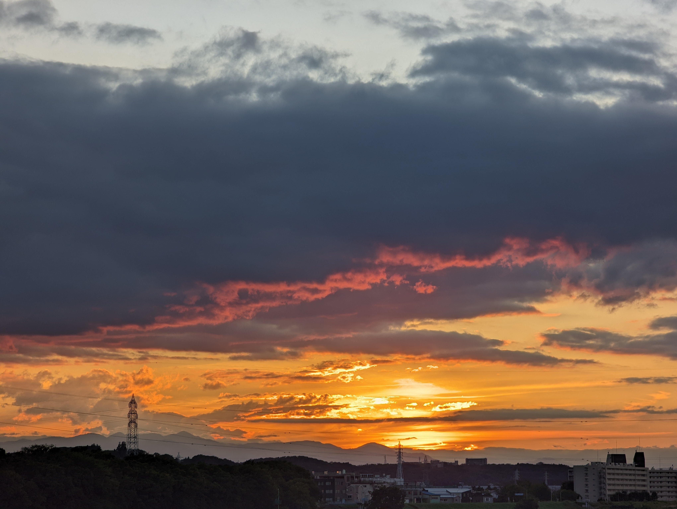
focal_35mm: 104
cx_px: 338
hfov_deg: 18.9
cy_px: 254
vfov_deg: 14.3
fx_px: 2037
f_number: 3.5
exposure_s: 1/131
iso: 27
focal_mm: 19
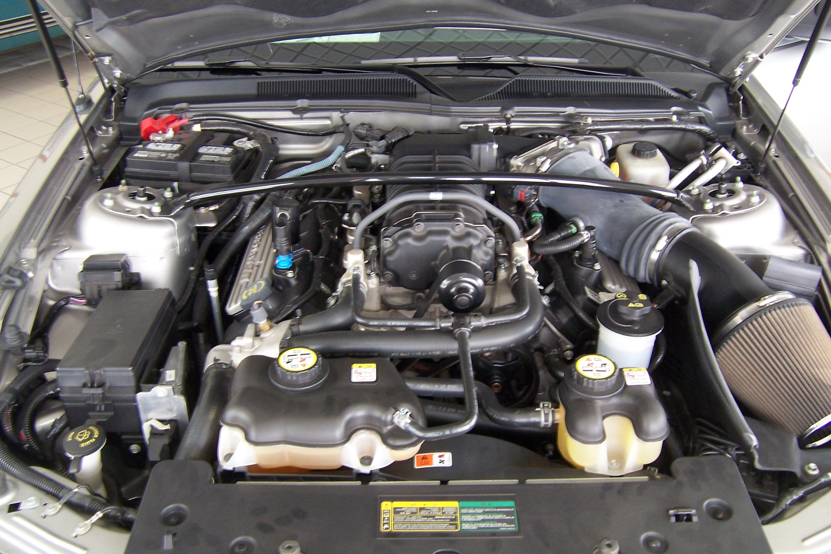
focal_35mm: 35
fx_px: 808
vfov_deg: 37.8
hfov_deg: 54.4
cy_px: 264
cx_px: 414
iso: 140
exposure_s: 1/8
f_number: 3.4
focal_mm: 5.5
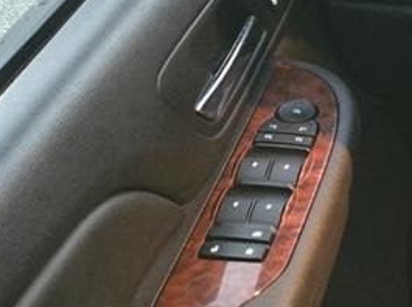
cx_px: 752
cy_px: 214
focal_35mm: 89
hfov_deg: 17.6
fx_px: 1058
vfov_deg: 16.5
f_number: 1.7
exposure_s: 1/60.2
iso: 2000
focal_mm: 6.3
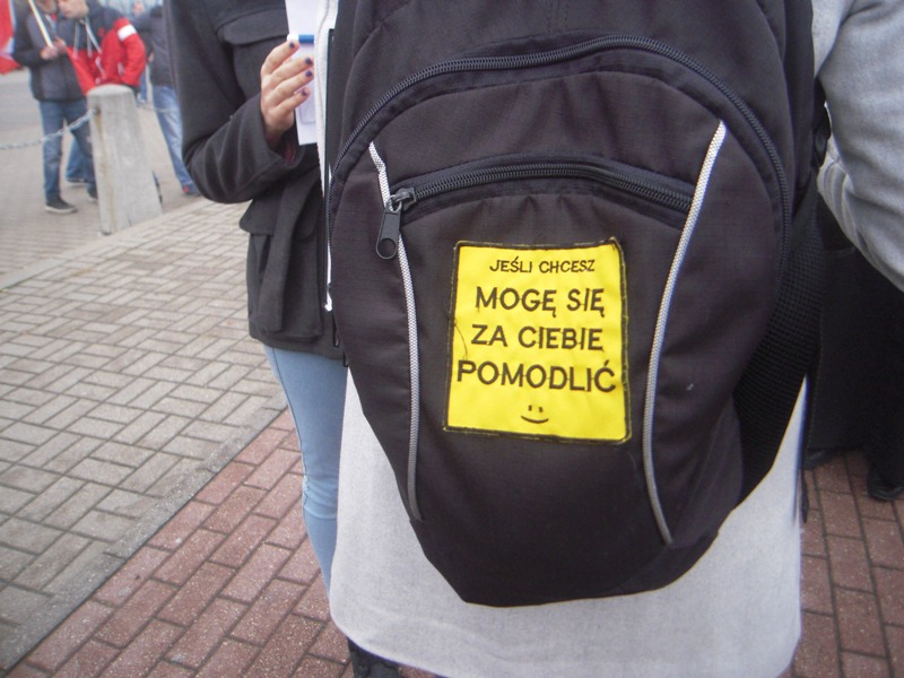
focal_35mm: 28
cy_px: 339
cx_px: 452
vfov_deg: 49.7
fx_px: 731
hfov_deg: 63.4
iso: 400
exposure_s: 1/160
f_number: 2.7
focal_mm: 5
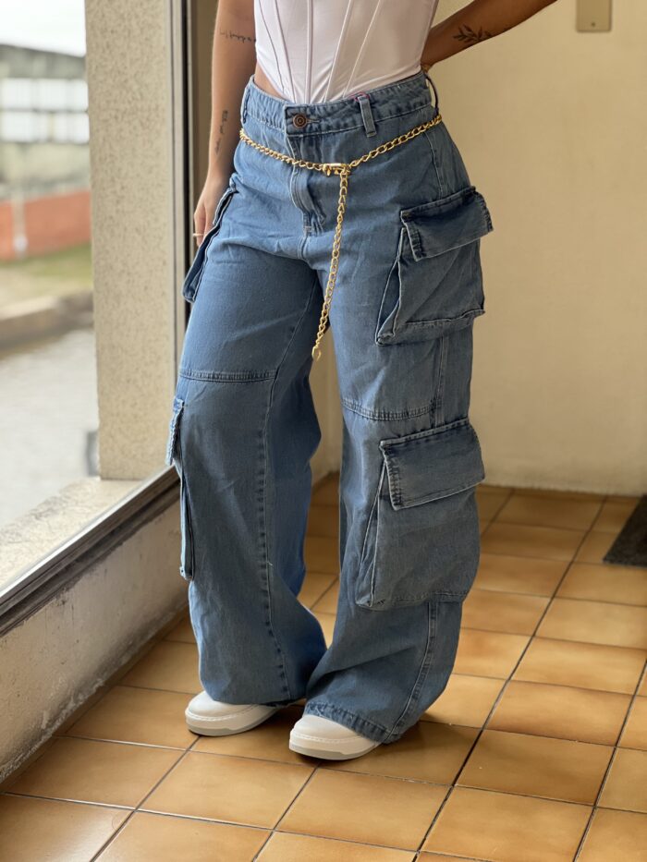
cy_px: 431
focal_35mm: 77
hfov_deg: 19.1
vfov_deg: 25.3
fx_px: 1918
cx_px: 324
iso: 100
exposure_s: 1/121
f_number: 2.8
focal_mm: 9
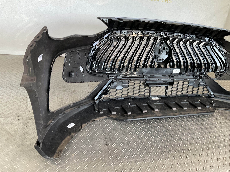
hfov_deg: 61.7
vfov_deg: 48.2
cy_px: 86
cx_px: 115
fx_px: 193
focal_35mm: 29
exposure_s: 1/50
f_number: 1.8
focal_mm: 3
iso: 50
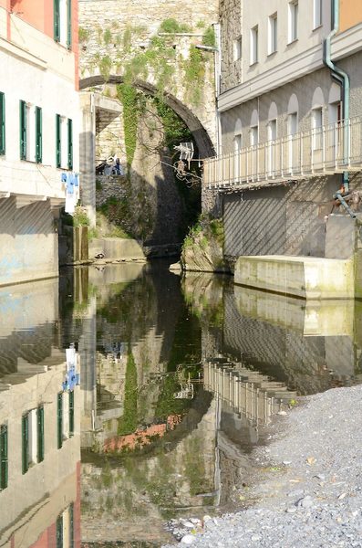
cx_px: 181
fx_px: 1137
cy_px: 274
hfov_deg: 18.1
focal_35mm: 75
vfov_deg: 27.1
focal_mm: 50
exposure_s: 1/125
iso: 200
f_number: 10
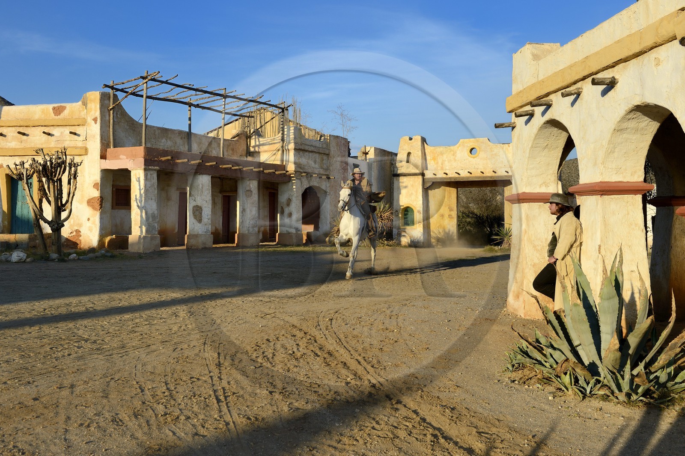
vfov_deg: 36.9
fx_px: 685
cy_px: 228
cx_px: 342
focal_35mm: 36
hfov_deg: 53.1
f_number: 7.1
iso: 200
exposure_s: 1/640
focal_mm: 36
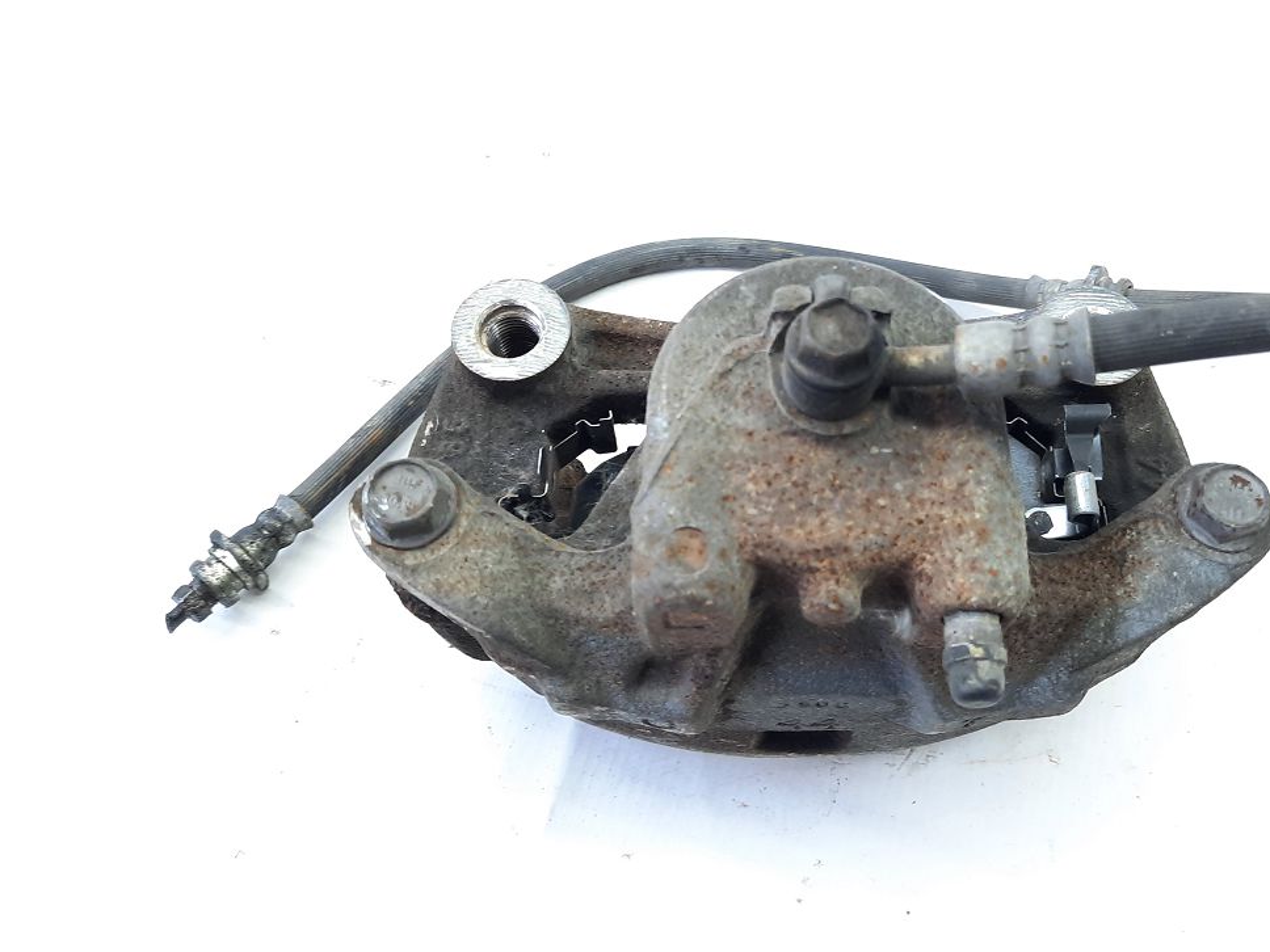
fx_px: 1137
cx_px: 765
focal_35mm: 31
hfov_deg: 57.9
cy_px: 431
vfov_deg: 45.4
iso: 160
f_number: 2
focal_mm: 4.6
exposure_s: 1/50
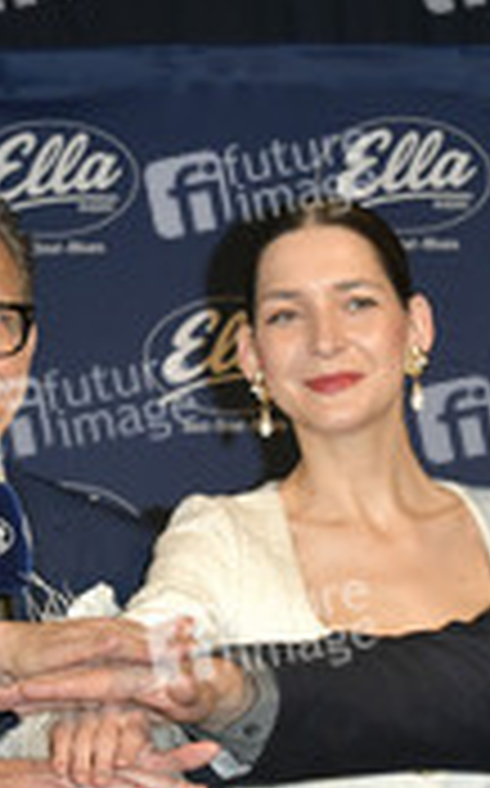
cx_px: 142
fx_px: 3941
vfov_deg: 11.4
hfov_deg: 7.1
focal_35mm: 184
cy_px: 522
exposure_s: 1/200
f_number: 6.3
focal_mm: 70
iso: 2000
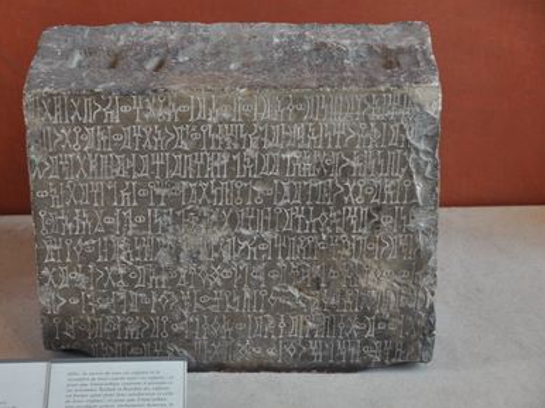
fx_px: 1809
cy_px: 205
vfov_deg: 12.9
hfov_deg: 17.1
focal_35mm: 115
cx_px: 240
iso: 640
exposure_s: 1/50
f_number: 5
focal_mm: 70
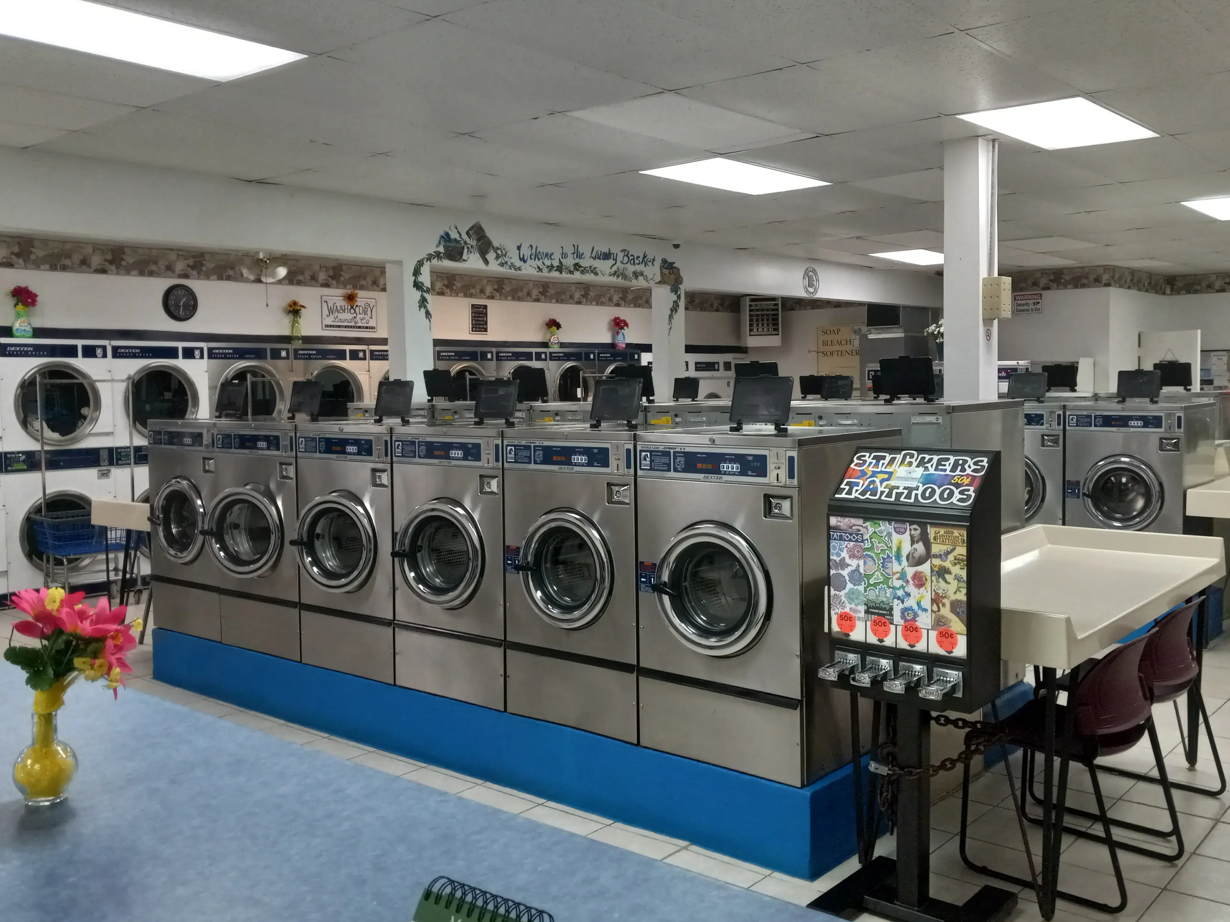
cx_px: 630
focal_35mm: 32
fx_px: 1137
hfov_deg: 56.8
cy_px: 443
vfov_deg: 44.2
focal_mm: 3.94
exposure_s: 1/60
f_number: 1.8
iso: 125
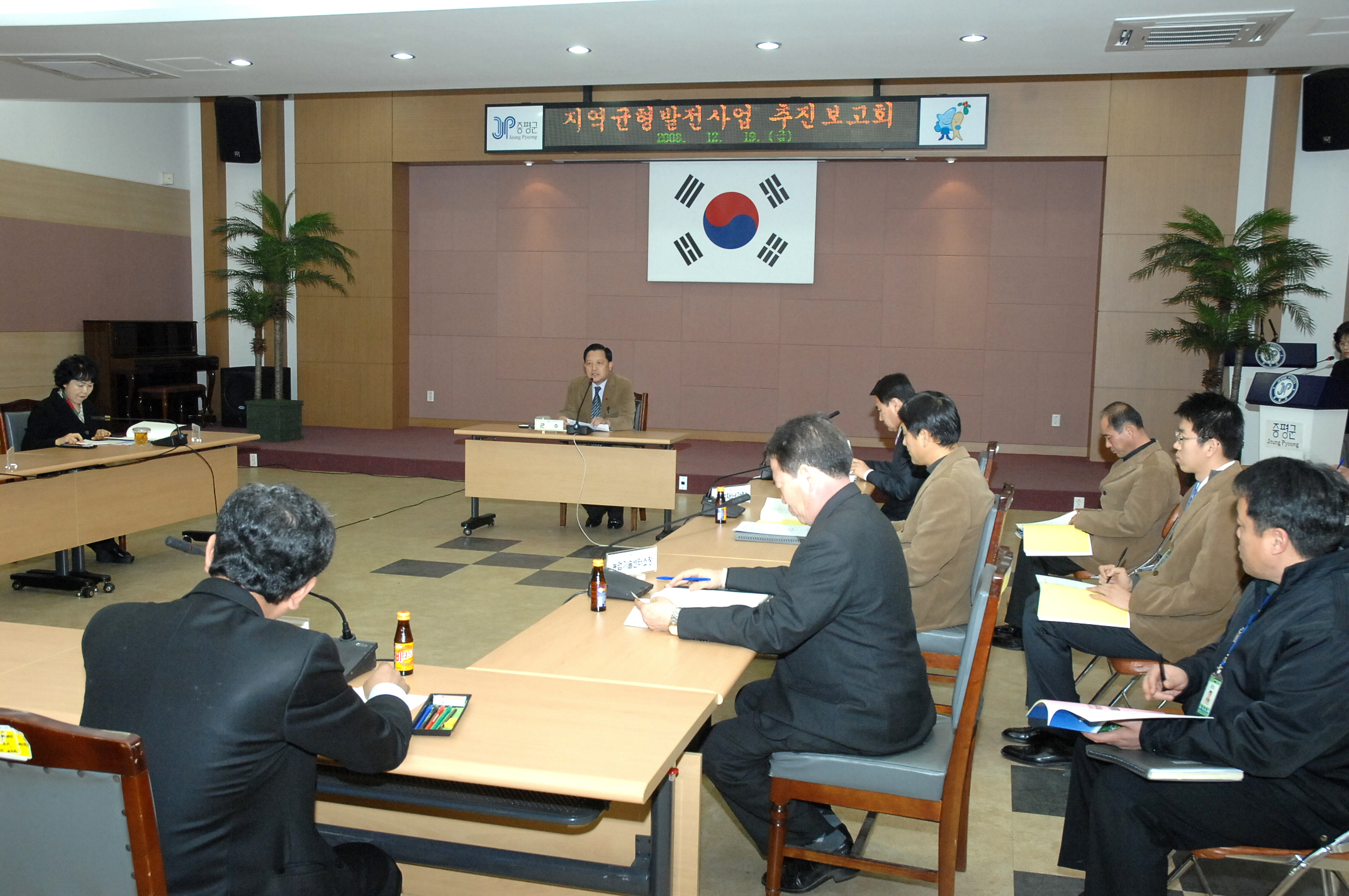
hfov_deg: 53.2
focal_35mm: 36
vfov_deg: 36.8
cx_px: 674
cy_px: 448
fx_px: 1347
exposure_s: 1/60
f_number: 6.7
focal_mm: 24
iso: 800
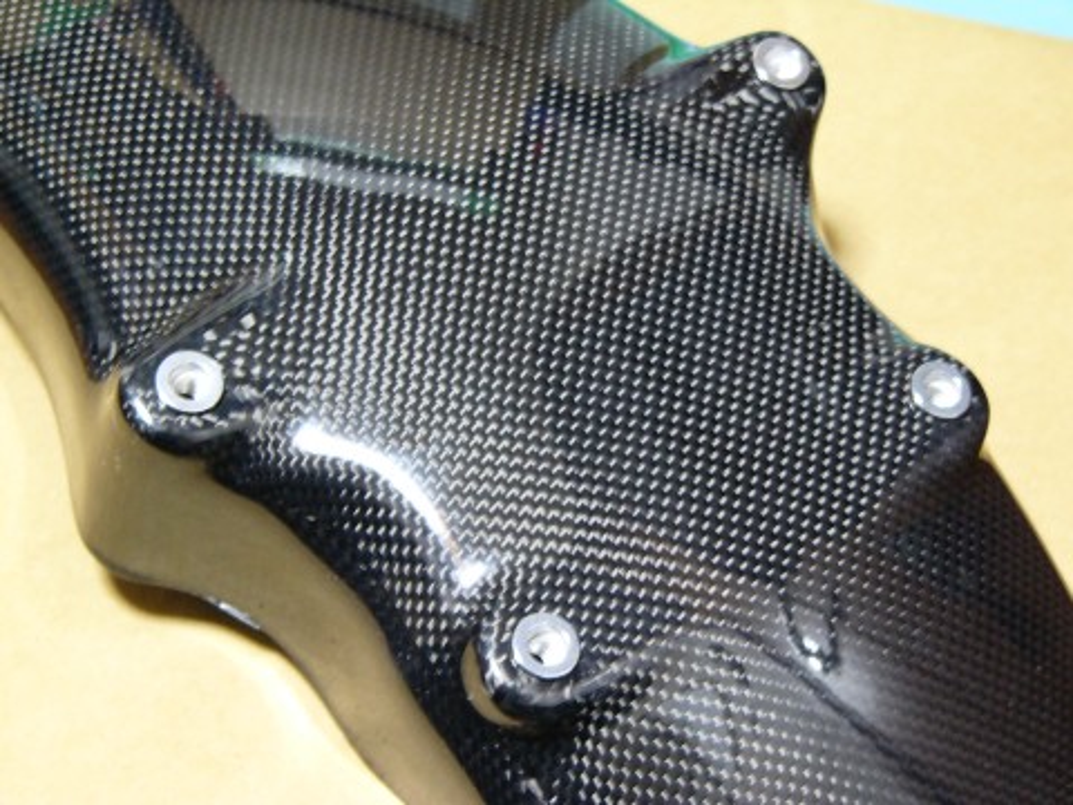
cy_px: 402
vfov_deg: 17.4
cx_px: 536
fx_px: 2635
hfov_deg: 23.0
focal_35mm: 85
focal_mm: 14.1
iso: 200
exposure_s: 1/5
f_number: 2.8
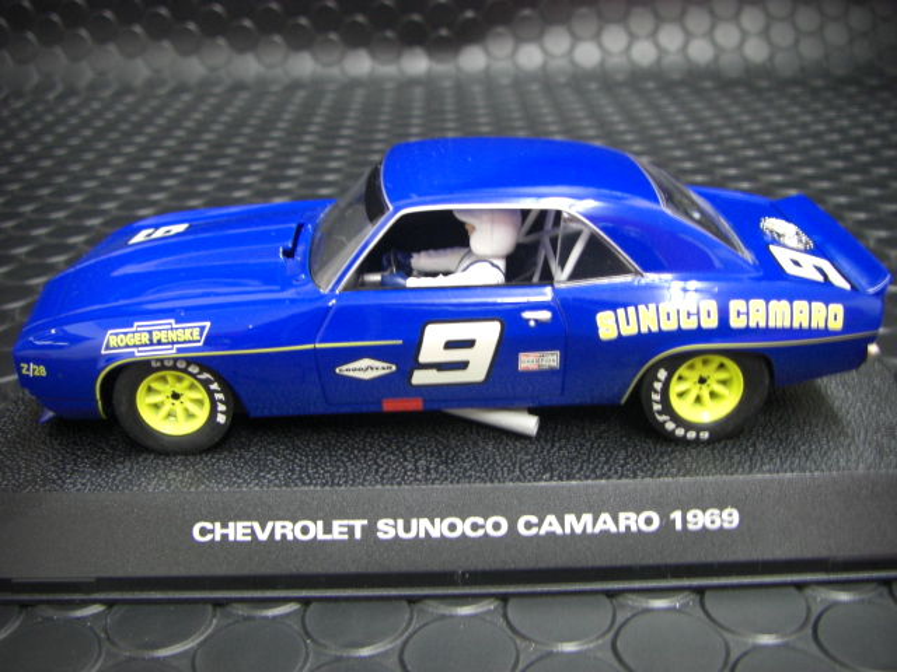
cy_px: 336
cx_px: 448
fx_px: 985
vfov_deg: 37.7
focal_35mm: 38
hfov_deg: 49.0
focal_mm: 6.3
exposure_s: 1/8
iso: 200
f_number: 3.4
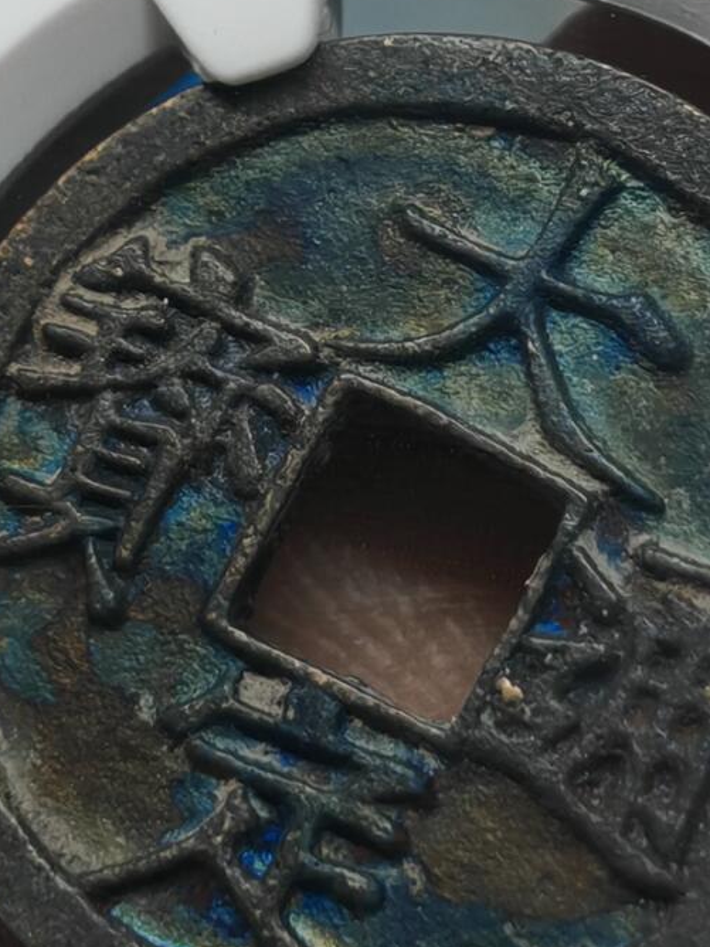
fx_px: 7001
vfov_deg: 7.7
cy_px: 642
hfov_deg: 5.8
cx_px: 466
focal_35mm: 256
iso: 50
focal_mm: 7.62
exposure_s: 1/200
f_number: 1.6
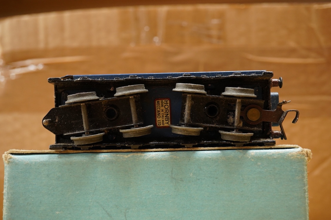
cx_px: 166
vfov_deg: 29.9
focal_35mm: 45
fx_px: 414
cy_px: 110
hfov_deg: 43.6
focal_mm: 30
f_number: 8
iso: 2500
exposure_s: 1/80
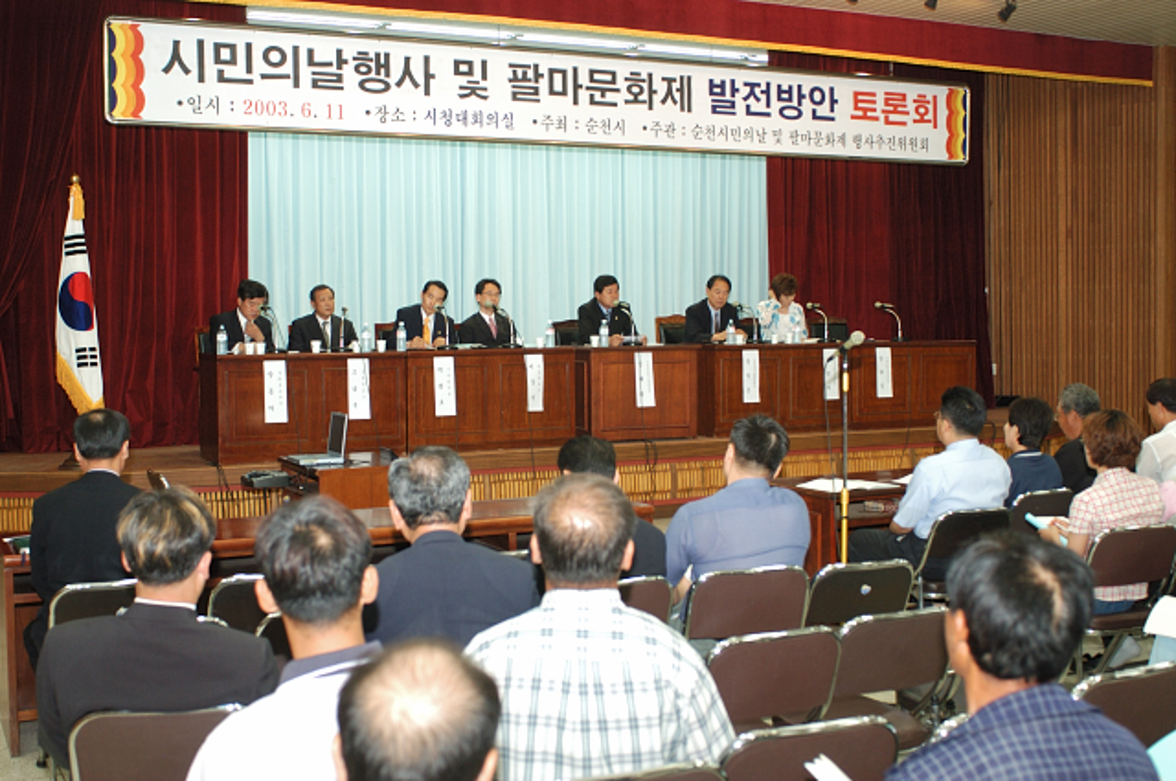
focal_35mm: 42
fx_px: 1370
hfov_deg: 46.5
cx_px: 588
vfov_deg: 31.8
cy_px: 390
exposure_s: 1/60
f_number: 3.2
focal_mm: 28
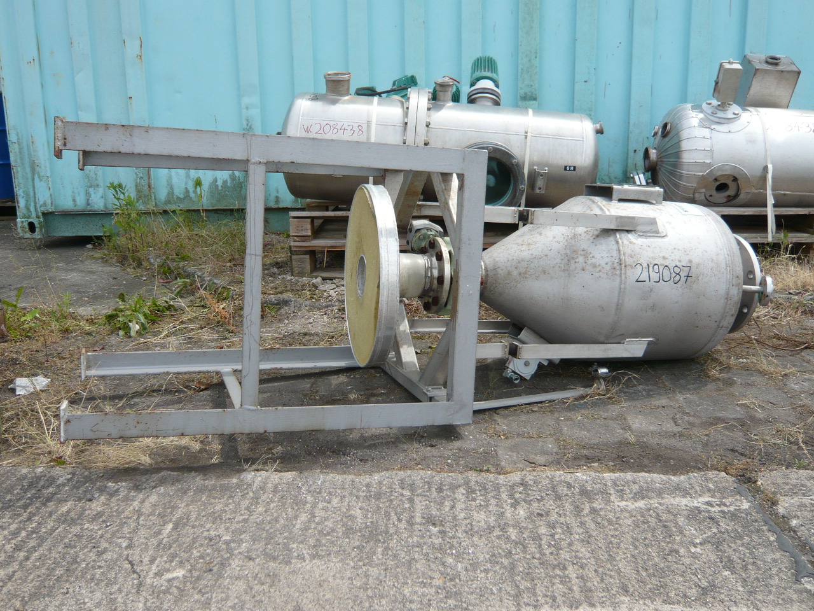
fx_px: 752
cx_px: 407
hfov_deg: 56.8
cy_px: 306
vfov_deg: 44.2
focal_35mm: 32
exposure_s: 1/800
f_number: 2.8
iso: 100
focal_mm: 4.6
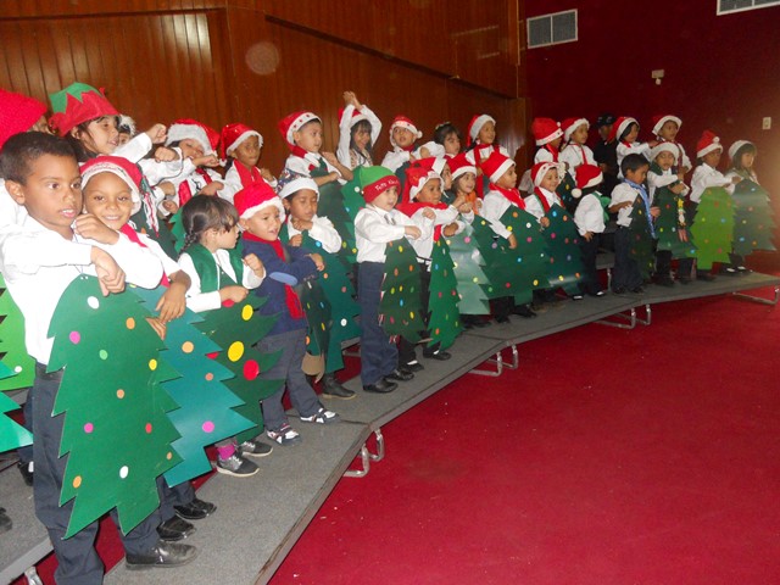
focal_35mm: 28
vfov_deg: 49.7
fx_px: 631
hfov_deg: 63.4
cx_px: 390
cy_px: 292
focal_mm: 5
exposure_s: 1/25
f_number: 2.7
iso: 500
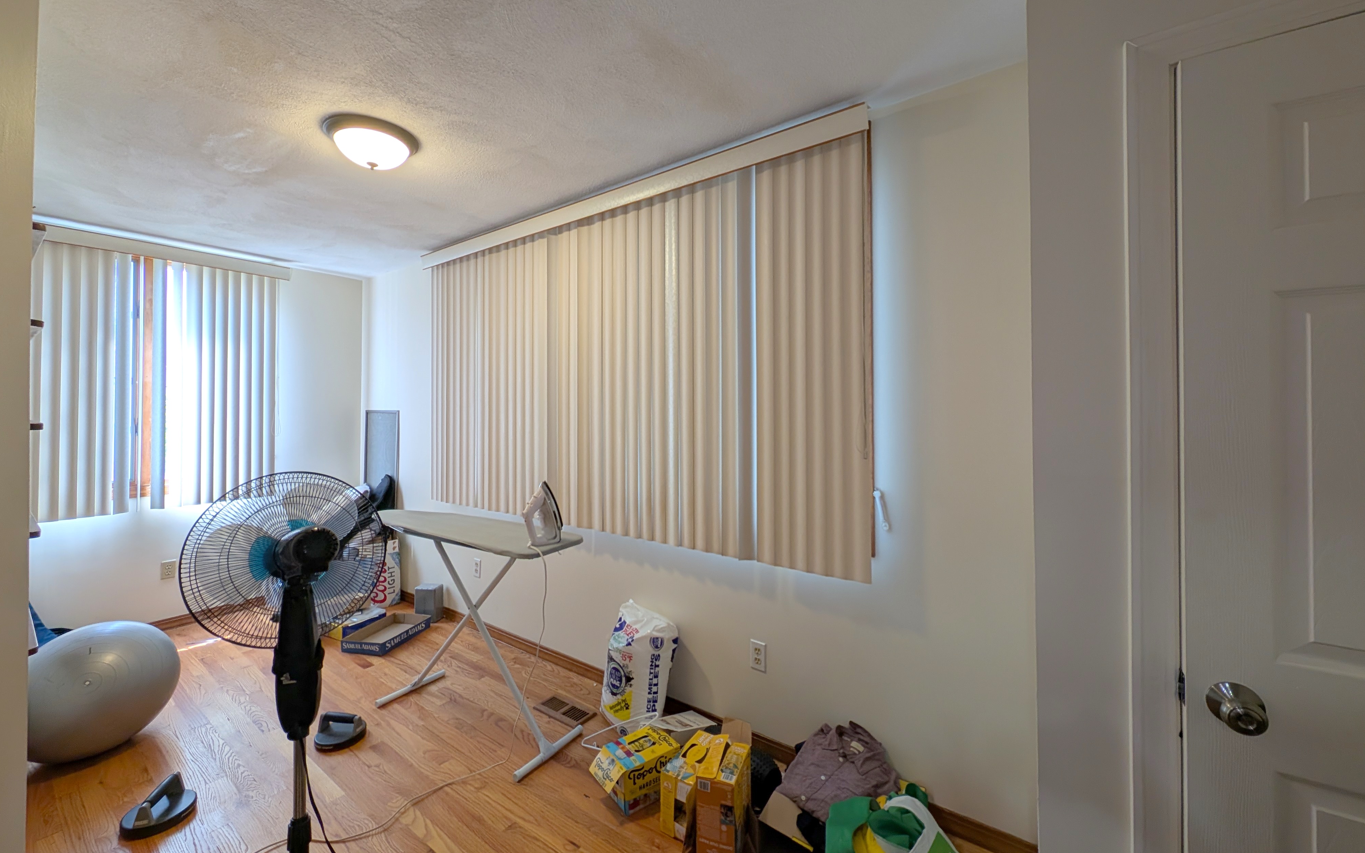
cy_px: 399
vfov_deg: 82.7
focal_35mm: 13
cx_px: 683
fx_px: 484
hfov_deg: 109.4
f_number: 1.95
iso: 81
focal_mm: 2.23
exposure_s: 1/120
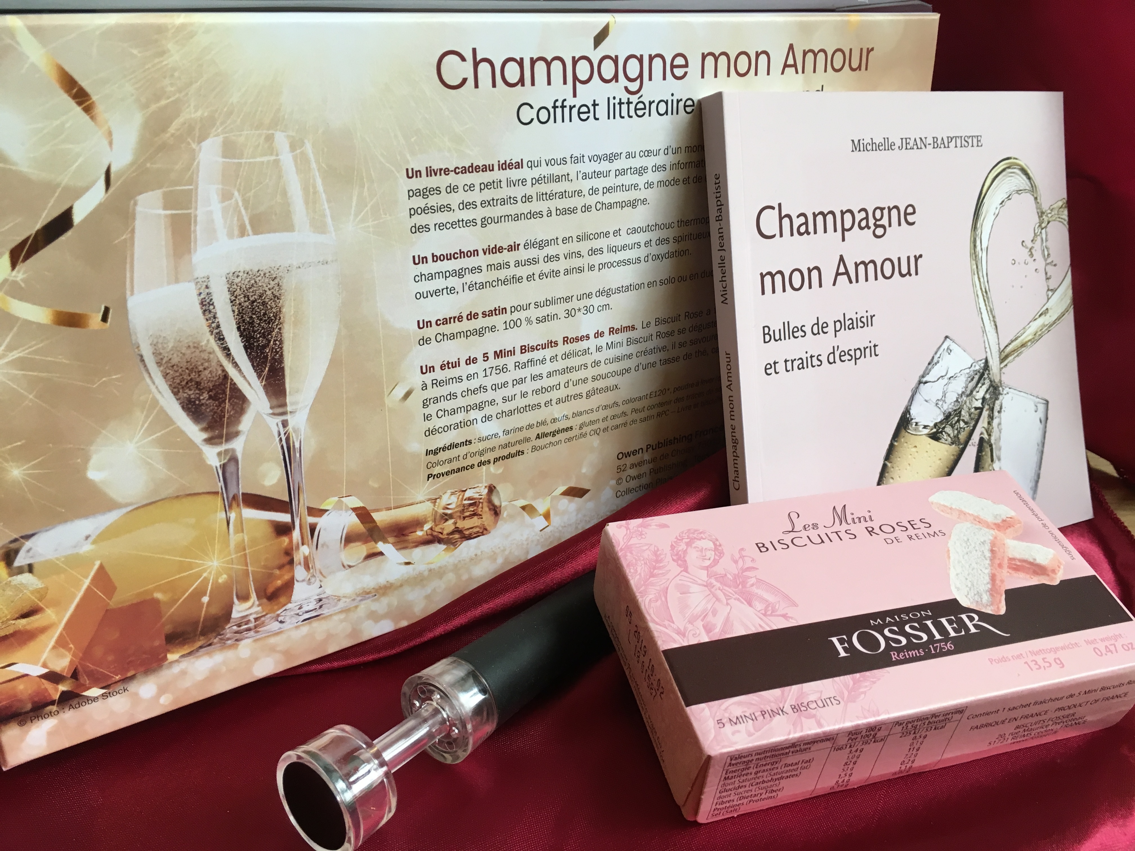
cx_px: 568
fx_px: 951
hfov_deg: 61.7
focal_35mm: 29
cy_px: 426
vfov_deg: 48.2
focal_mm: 4.15
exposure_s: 1/33
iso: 40
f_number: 2.2
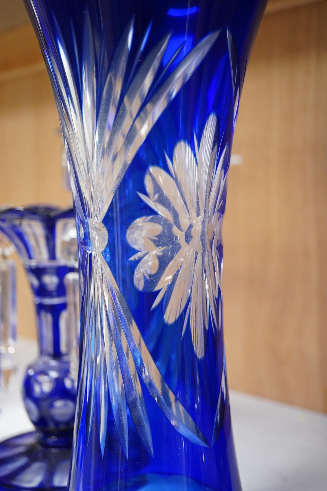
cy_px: 246
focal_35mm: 45
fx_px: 613
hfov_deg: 29.9
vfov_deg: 43.6
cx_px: 164
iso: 2500
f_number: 5.6
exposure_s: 1/160
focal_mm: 30
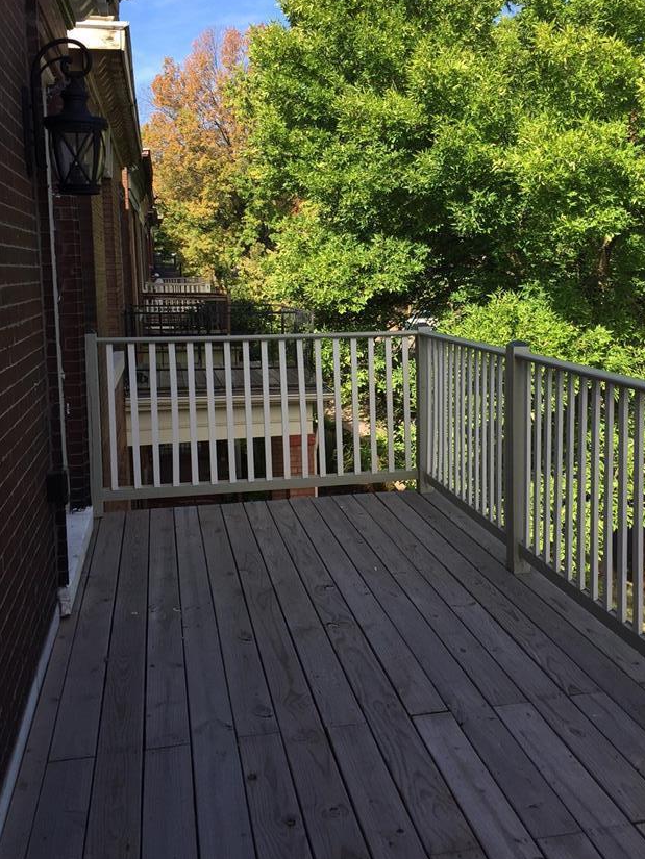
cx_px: 365
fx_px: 894
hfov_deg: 39.6
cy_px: 337
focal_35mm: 36
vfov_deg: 51.0
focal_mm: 4.15
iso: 32
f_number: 2.2
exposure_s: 1/760
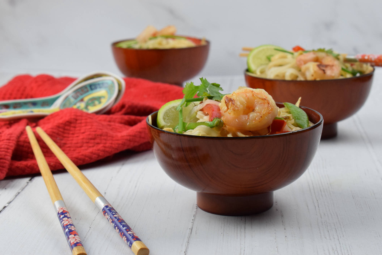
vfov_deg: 16.6
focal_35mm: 82
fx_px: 875
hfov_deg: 24.6
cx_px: 191
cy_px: 128
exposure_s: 1/80
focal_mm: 55
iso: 1250
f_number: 11
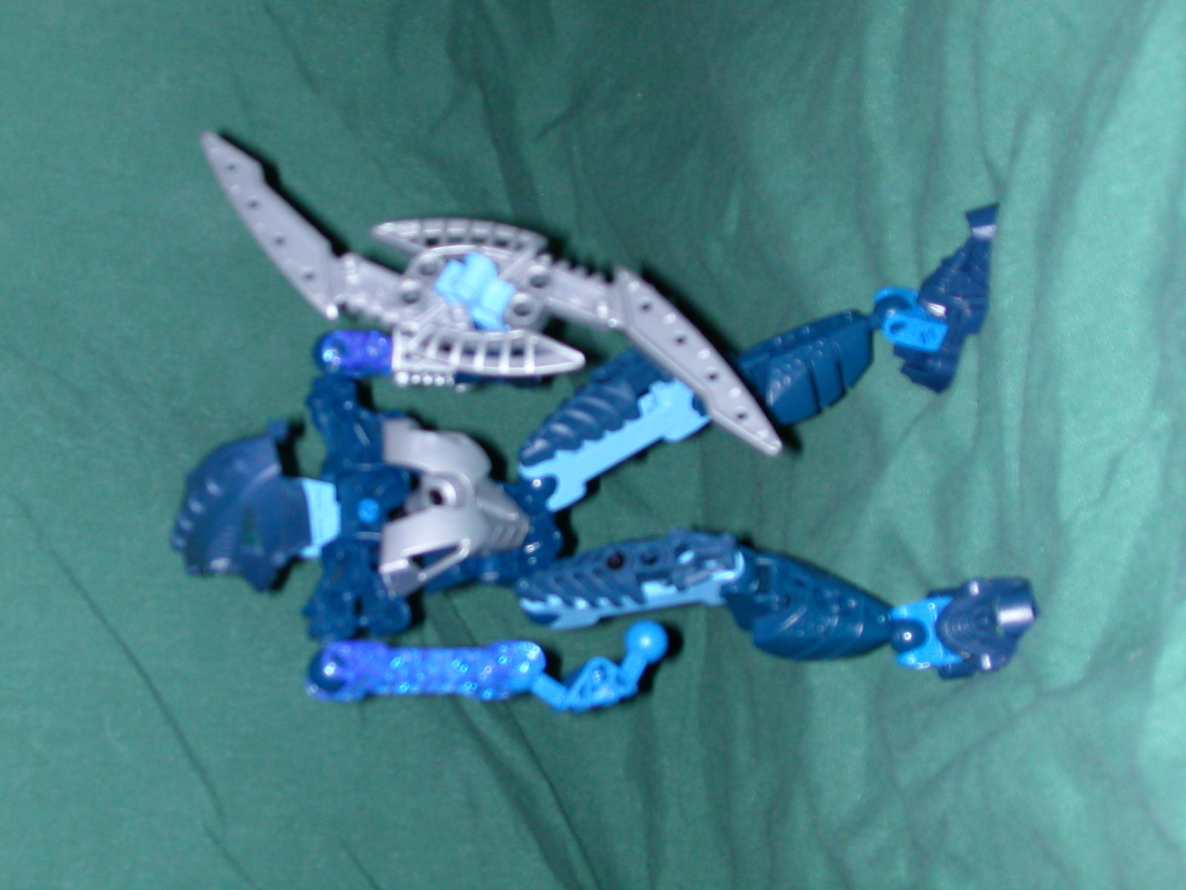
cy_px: 445
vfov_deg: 20.2
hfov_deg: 26.7
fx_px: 2501
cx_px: 593
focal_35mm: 73
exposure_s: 1/59.9
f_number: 3.8
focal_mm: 11.1
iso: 100
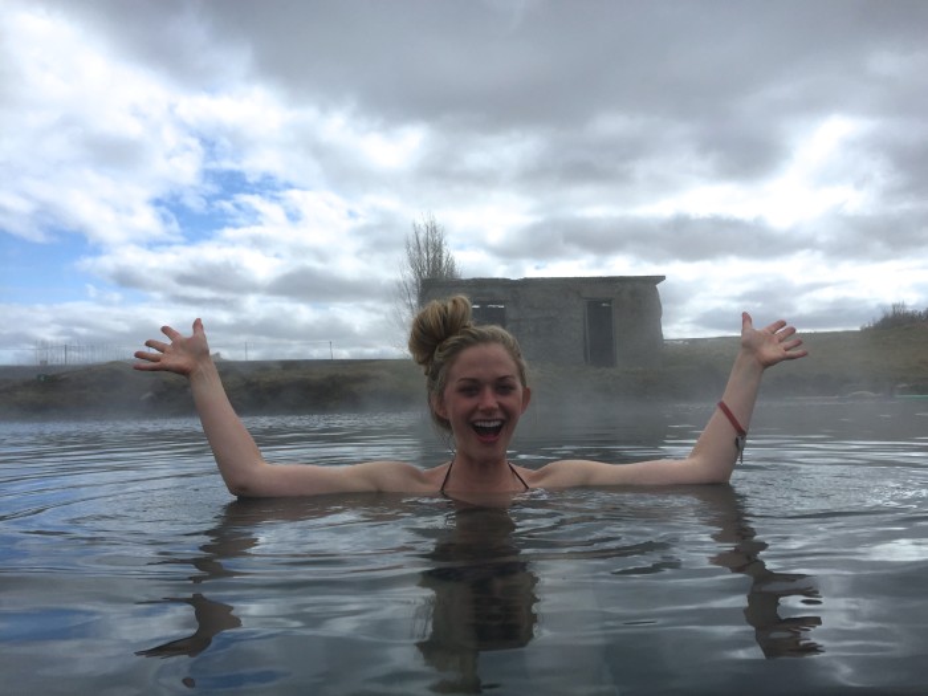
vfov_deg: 48.2
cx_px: 464
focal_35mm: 29
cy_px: 348
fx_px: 777
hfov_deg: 61.7
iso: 32
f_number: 2.2
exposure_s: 1/3300
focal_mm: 4.15
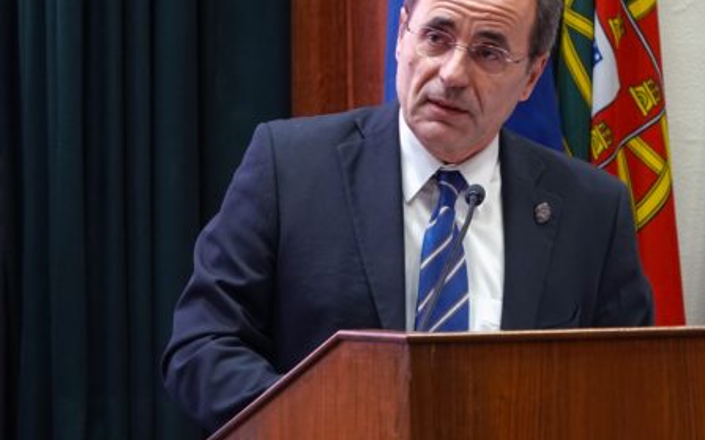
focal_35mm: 509
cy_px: 125
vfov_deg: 2.6
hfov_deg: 4.1
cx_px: 530
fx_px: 9776
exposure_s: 1/20
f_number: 4
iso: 800
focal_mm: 113.69
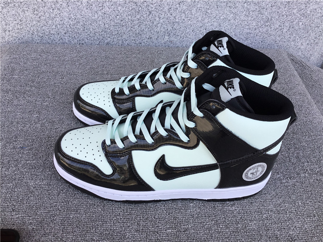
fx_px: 289
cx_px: 162
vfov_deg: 45.4
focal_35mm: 31
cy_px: 121
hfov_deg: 58.4
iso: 25
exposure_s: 1/286
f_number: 2.4
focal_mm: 3.3
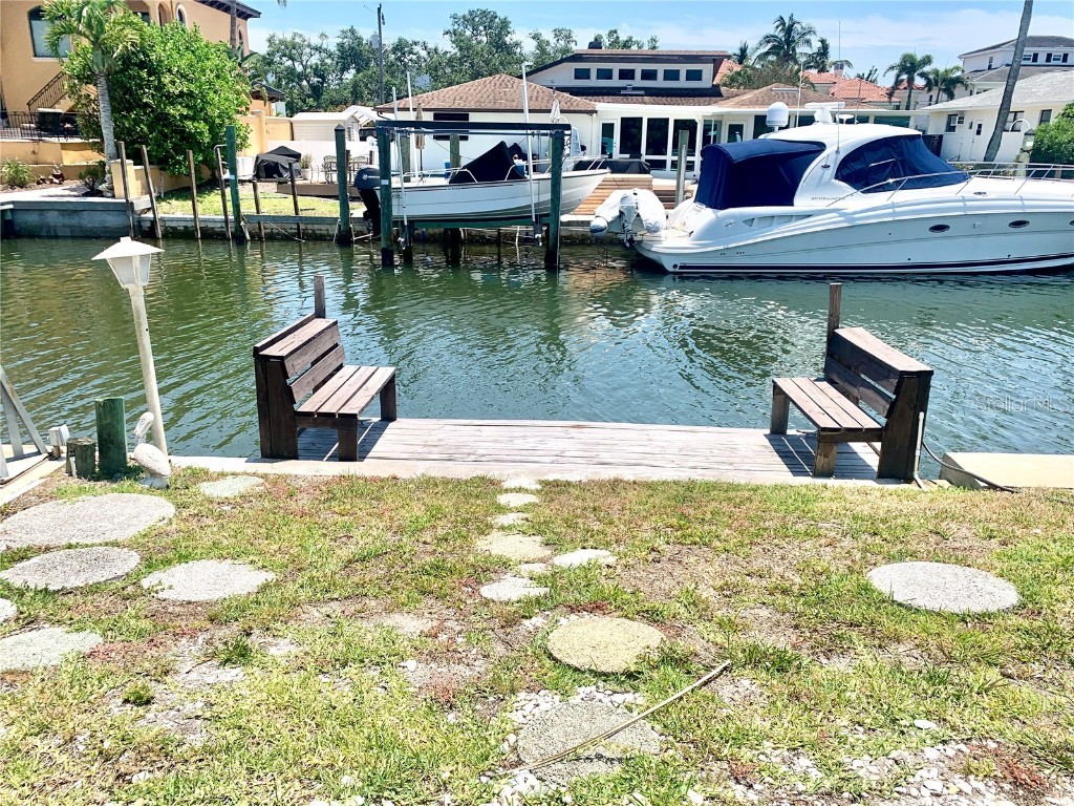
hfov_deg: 67.3
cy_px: 403
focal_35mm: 26
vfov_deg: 53.1
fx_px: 807
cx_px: 537
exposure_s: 1/2833
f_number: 1.8
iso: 25
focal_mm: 4.25
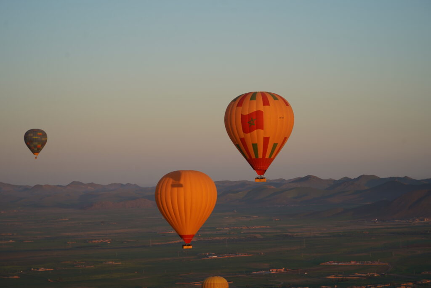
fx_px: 1269
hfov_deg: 19.3
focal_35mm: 106
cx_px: 216
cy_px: 144
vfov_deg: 12.9
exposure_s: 1/160
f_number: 6.3
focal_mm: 106
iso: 125
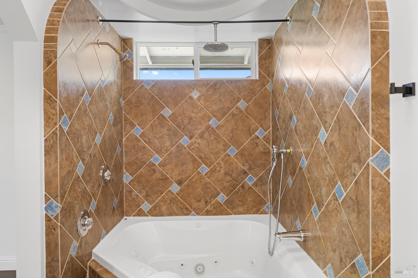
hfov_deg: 78.9
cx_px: 209
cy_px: 139
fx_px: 254
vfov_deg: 57.4
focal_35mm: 22
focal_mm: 21.9
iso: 320
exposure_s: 1/1.25
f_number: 7.1
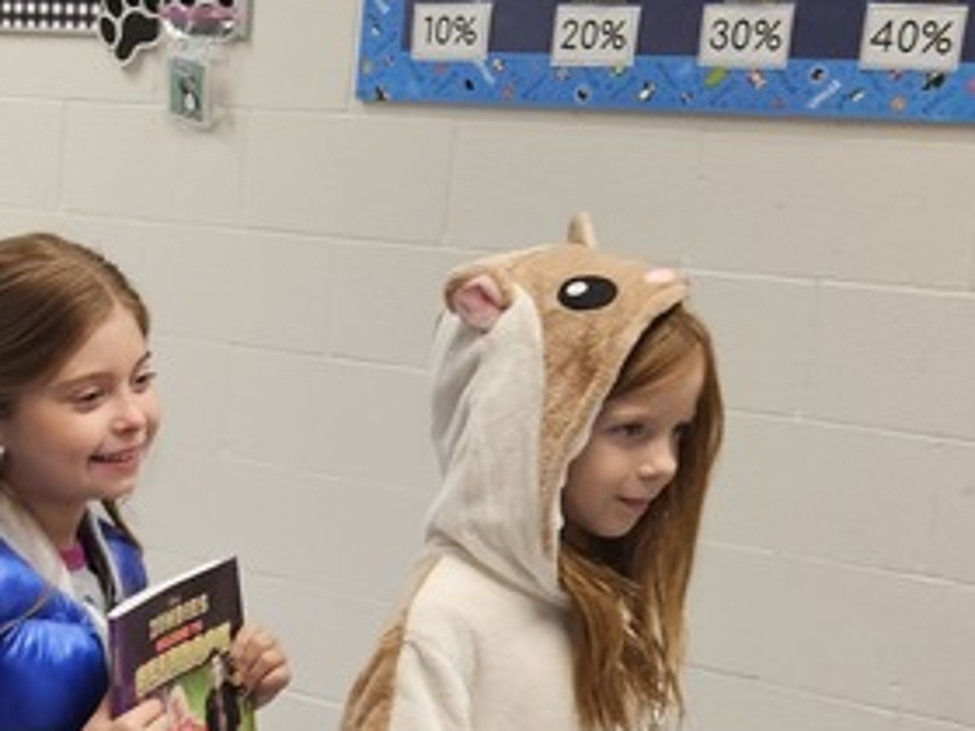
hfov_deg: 21.4
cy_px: 714
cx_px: -244
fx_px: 2366
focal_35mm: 84
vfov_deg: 17.2
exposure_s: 1/120
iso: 200
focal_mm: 5.4
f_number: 1.8
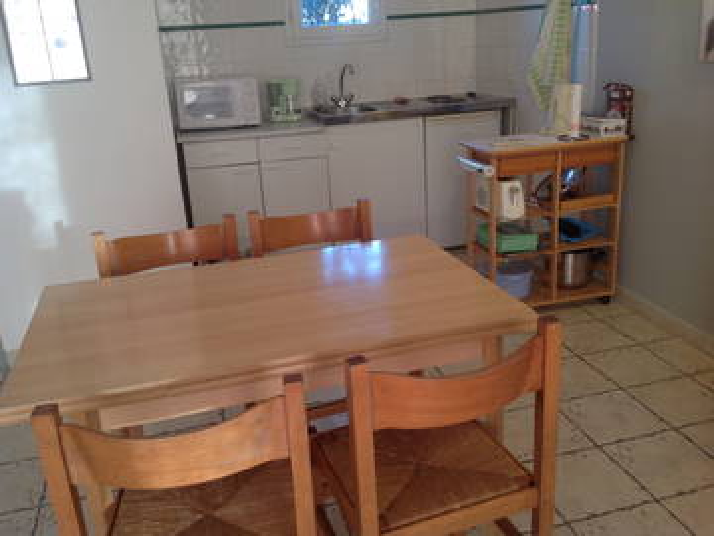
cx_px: 357
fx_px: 722
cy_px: 268
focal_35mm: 35
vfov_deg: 40.7
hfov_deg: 52.6
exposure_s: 1/17
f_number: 2.4
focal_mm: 4.28
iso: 50
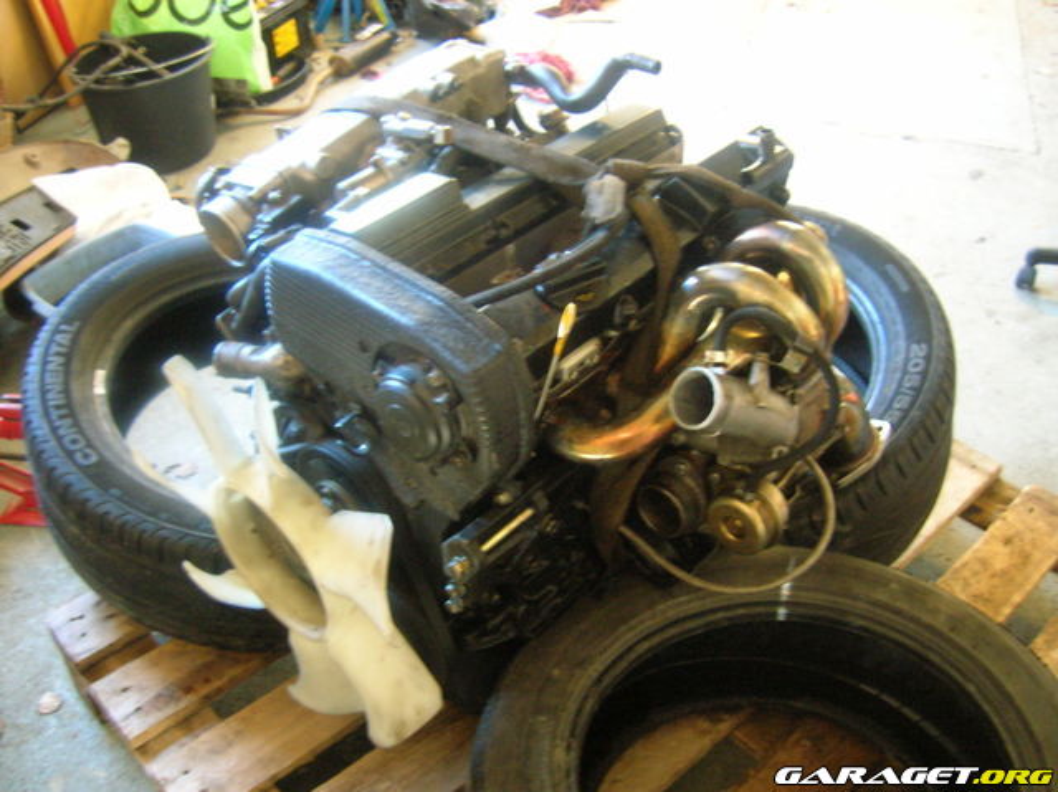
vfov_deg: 41.7
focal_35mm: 34
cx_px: 529
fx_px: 1038
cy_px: 396
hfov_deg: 54.0
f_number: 2.9
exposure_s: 1/3
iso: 200
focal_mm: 5.7
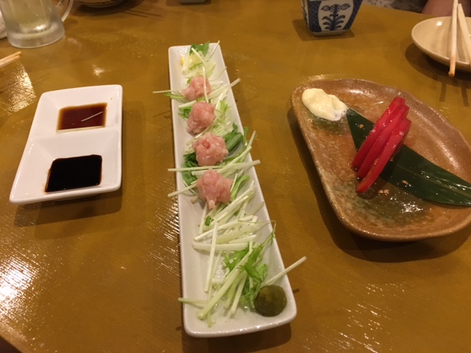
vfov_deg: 48.2
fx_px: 395
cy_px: 176
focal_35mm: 29
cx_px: 236
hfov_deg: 61.7
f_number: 2.2
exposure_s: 1/24
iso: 200
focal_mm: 4.15
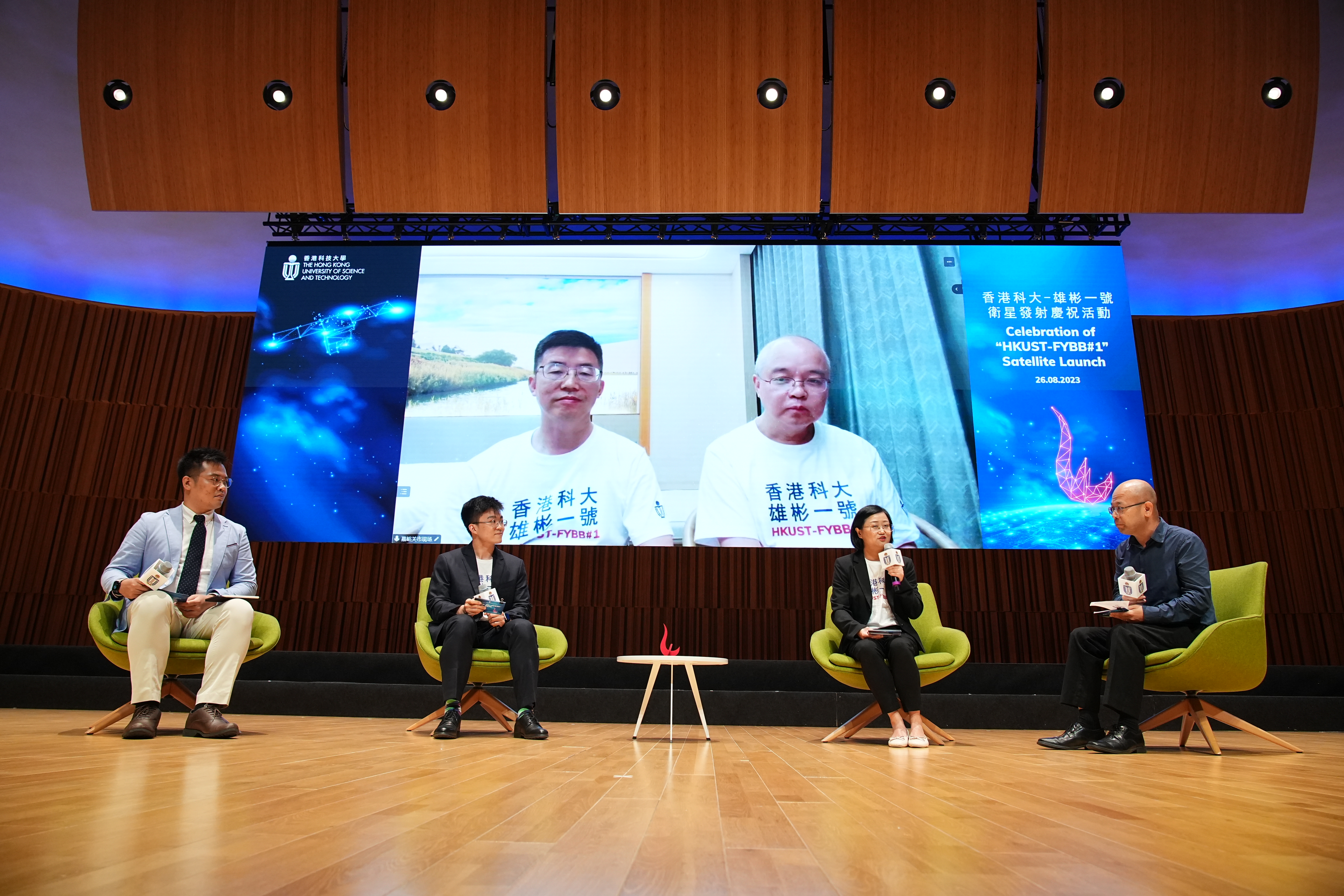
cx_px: 672
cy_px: 448
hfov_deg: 73.7
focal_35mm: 24
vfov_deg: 53.1
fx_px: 896
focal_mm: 24
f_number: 6.3
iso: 2500
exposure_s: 1/100
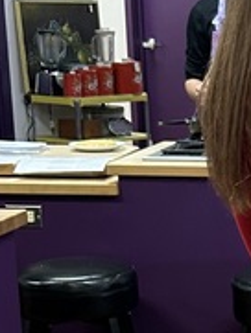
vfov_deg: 13.1
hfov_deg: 9.7
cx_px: 434
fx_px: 1420
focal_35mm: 147
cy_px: 392
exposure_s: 1/60
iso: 100
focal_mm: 5.7
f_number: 1.5
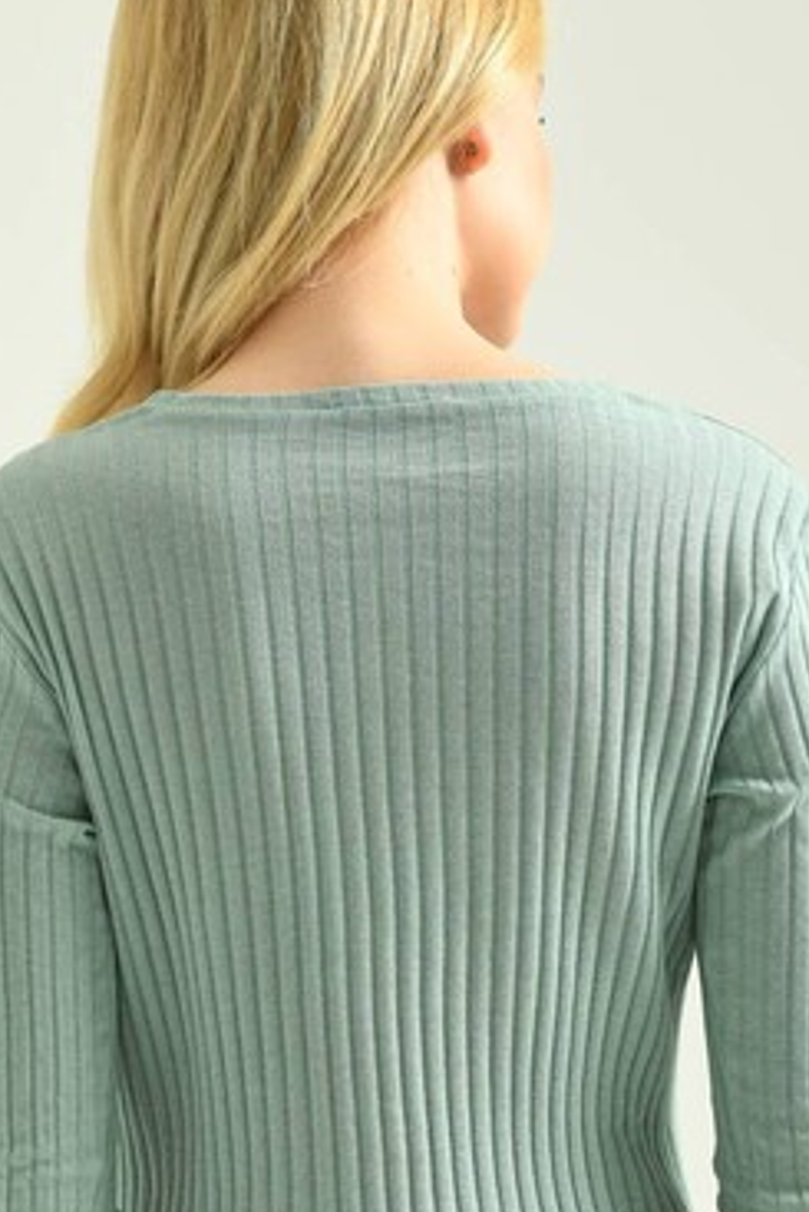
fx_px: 6533
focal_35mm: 194
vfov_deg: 10.6
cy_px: 938
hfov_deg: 7.1
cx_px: 406
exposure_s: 1/160
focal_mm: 95
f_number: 5.6
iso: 125
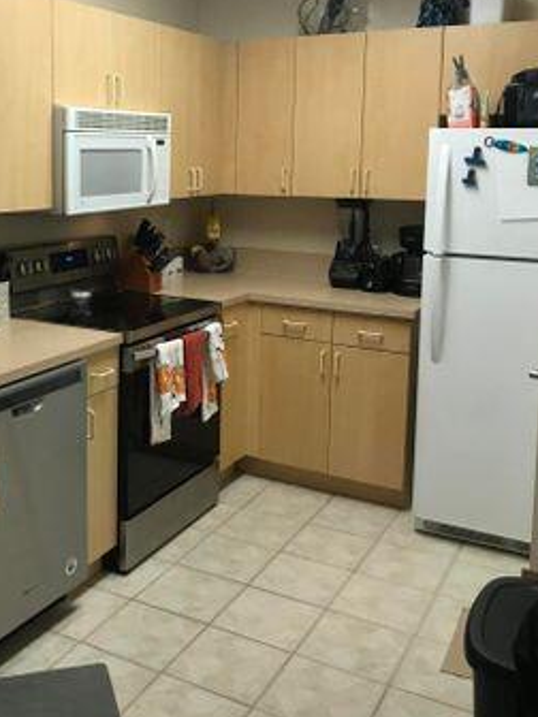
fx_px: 829
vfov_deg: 46.3
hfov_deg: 35.5
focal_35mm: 40
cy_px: 258
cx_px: 171
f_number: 1.8
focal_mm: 3.99
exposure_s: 1/30
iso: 40
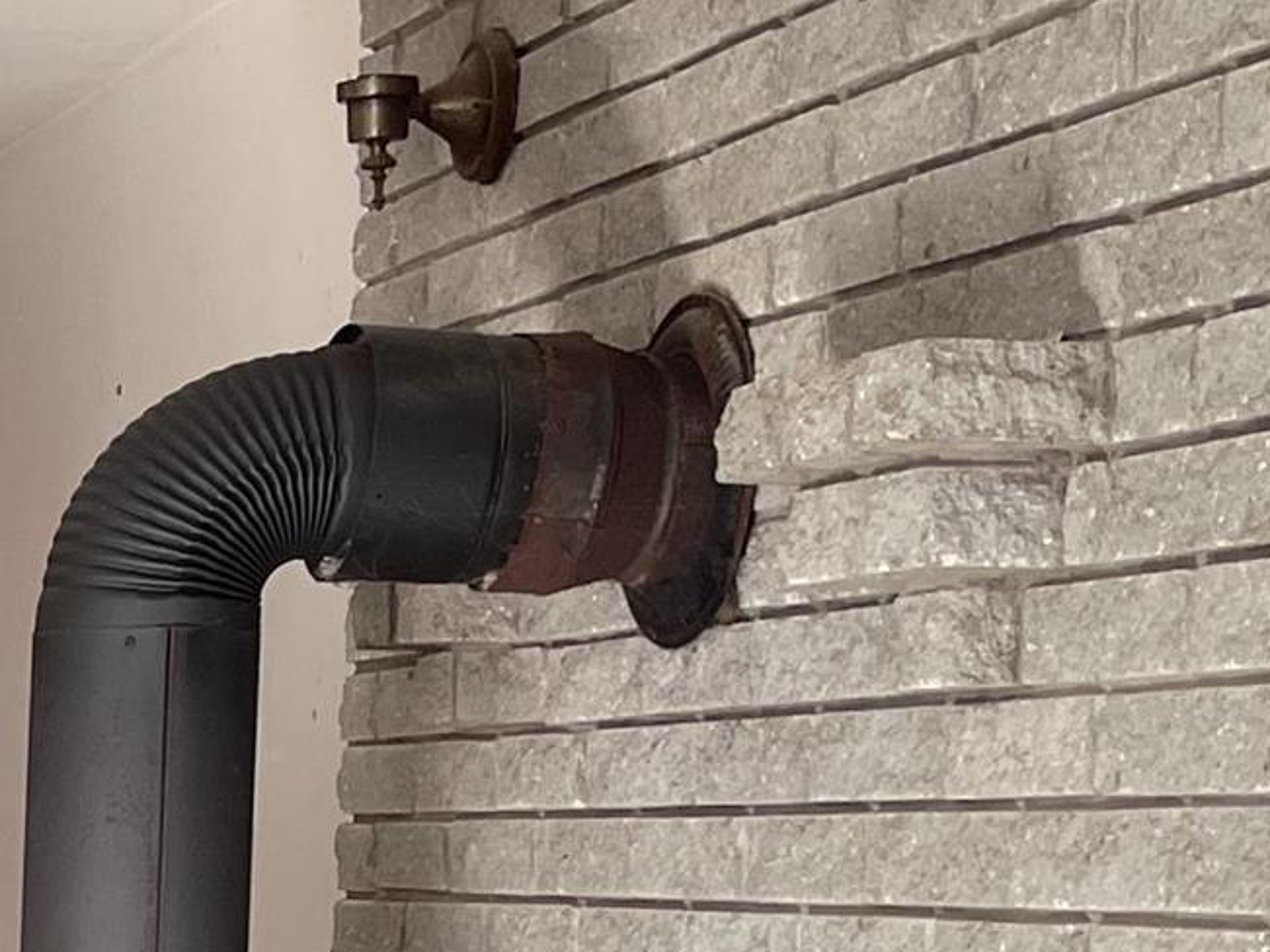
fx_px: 4328
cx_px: -1249
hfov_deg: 14.1
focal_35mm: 118
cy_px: 1091
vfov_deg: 12.3
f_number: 1.6
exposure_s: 1/60
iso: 80
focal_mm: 5.1
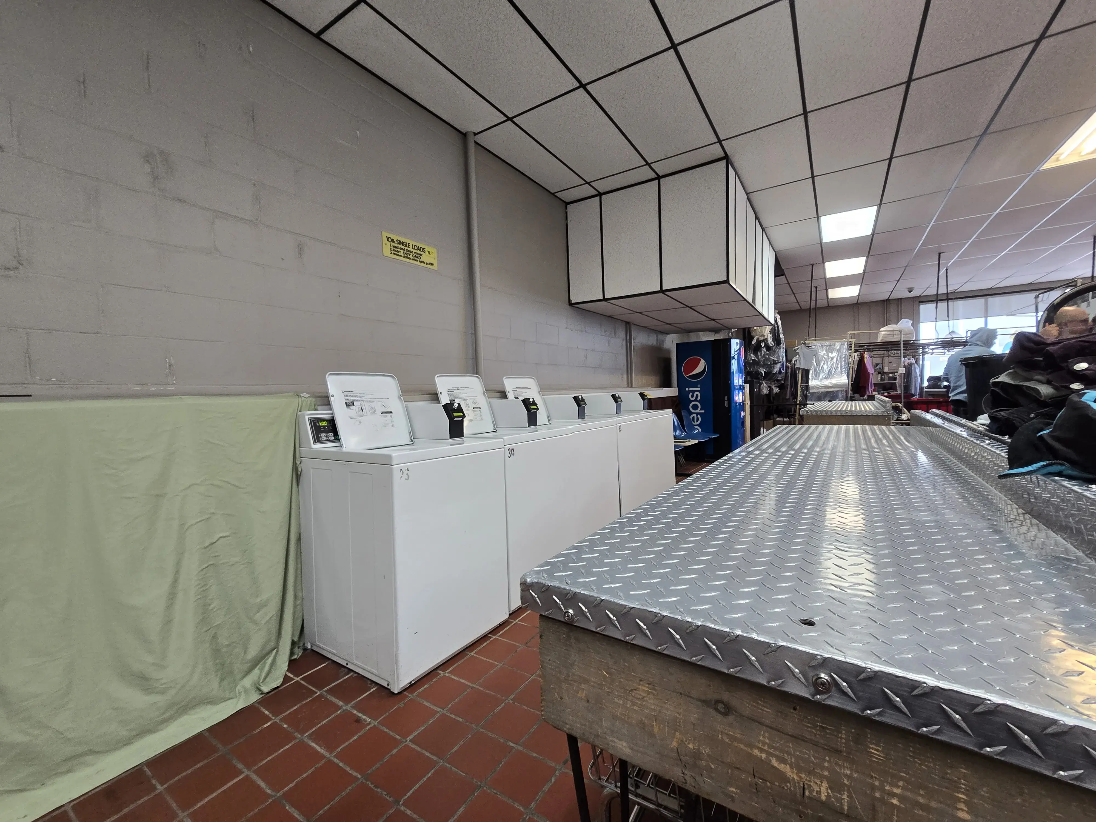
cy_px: 411
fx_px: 412
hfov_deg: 106.2
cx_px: 548
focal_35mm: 13
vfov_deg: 89.9
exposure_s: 1/60
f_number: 2.2
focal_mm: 2.2
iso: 200
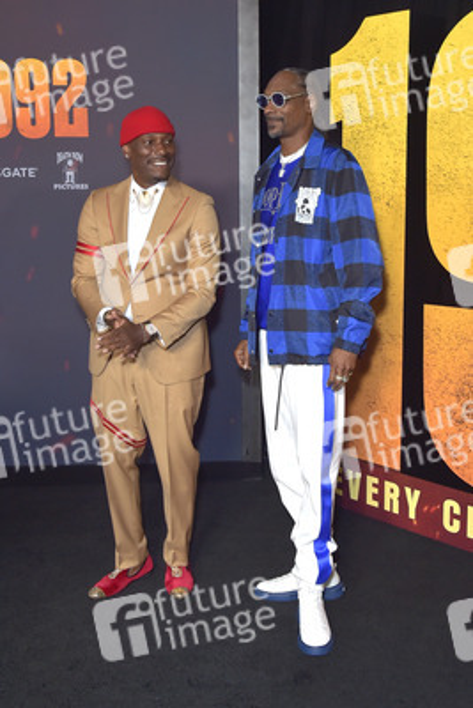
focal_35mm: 34
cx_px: 236
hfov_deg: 38.9
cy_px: 354
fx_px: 669
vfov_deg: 55.8
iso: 800
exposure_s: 1/250
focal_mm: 34
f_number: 6.3
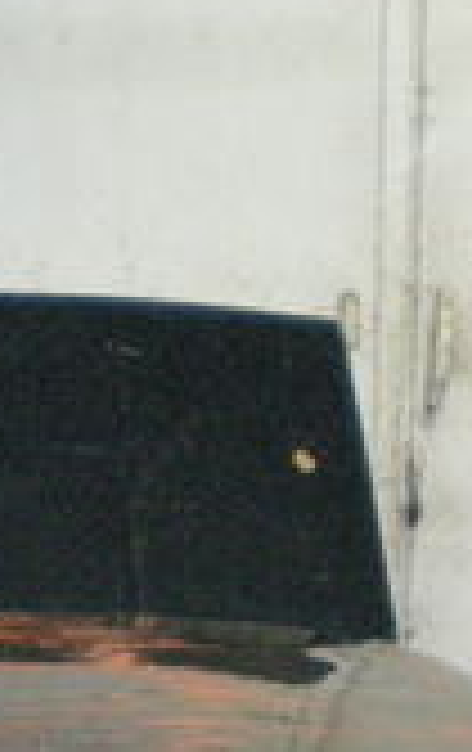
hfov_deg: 8.5
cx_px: -103
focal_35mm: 154
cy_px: 946
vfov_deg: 13.1
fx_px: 3156
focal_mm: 6.3
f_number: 3.1
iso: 657
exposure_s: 1/60
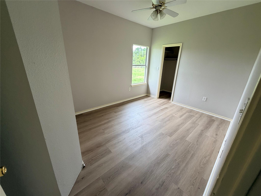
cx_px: 130
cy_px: 98
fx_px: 106
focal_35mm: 14
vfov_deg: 85.7
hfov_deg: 102.1
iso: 200
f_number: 2.2
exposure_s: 1/121
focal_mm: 2.22
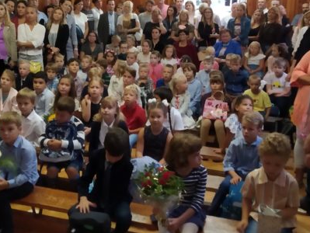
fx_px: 448
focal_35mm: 50
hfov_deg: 37.9
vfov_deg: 28.9
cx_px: 117
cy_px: 72
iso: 640
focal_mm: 3.82
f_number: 2.2
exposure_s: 1/20
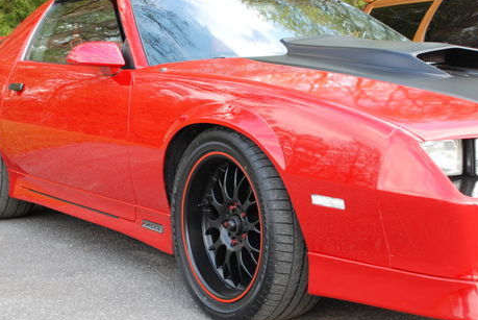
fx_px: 890
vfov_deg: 20.4
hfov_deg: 30.0
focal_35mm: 67
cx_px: 242
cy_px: 154
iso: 100
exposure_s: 1/40
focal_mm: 32
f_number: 4.2
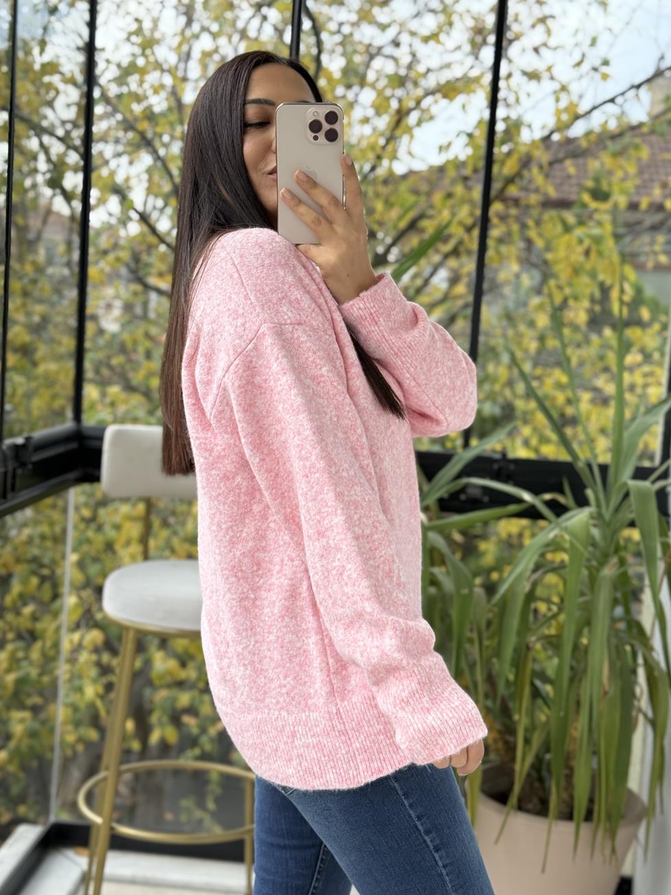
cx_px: 337
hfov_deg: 29.7
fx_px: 1267
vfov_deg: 38.9
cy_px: 450
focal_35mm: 49
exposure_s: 1/242
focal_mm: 6.76
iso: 100
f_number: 1.78
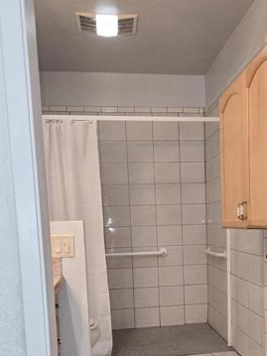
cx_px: 187
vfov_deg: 44.2
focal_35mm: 41
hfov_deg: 34.6
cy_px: 270
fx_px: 422
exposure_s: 1/60
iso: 100
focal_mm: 5.4
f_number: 1.8
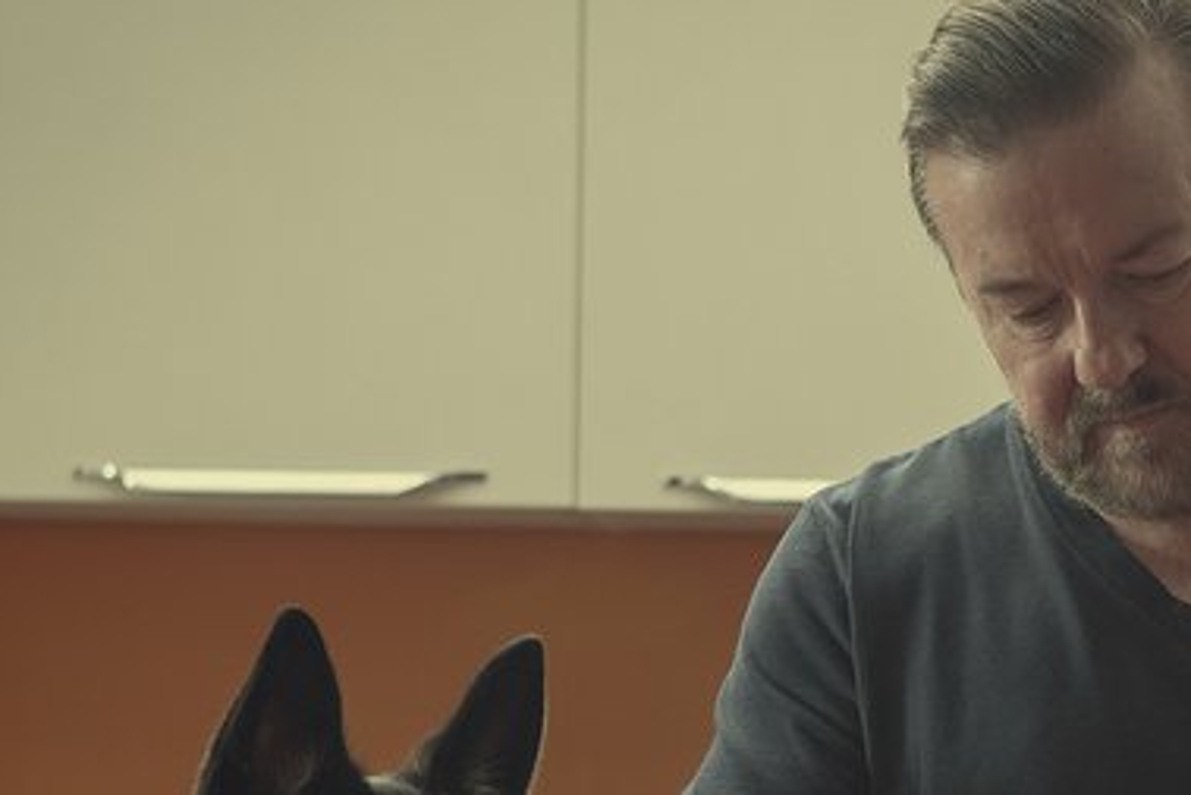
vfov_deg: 11.0
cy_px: 746
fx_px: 4104
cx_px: 918
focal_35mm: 124
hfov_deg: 16.4
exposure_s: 1/100
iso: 1250
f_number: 4
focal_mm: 58
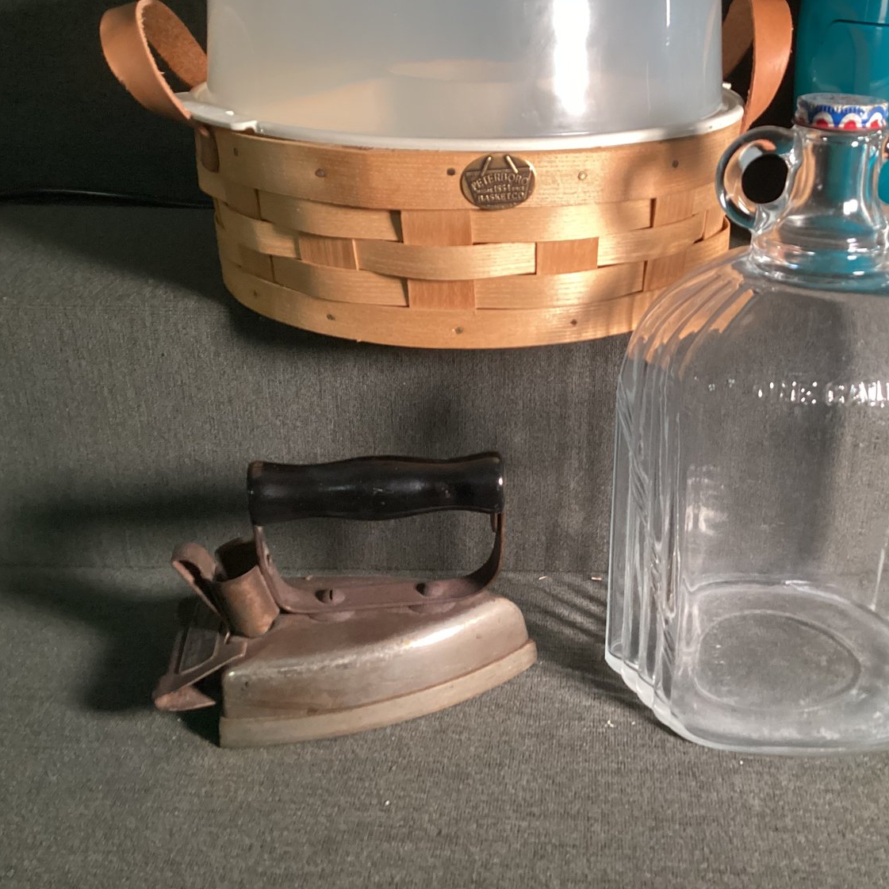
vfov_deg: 44.9
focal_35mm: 37
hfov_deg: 44.6
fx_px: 1075
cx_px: 556
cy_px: 441
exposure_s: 1/60
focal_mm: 3.3
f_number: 2.4
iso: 400
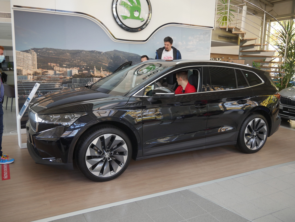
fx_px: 256
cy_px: 111
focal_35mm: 30
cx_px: 148
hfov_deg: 59.9
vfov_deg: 46.8
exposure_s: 1/60
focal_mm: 15
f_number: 3.7
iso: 320
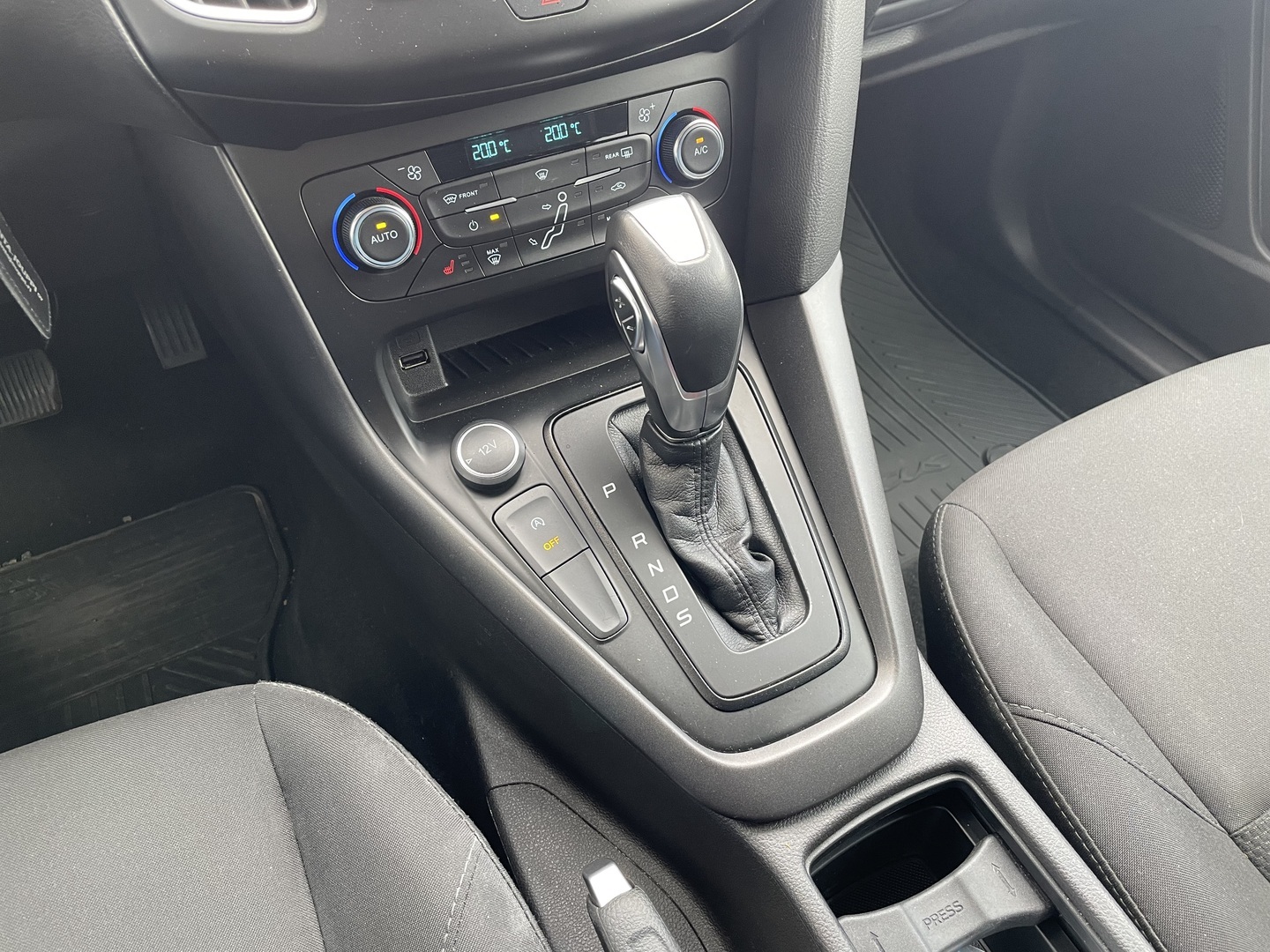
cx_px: 635
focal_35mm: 26
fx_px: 954
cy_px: 476
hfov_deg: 67.3
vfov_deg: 53.1
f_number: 1.6
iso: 125
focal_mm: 4.2
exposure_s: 1/71
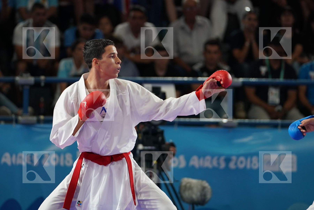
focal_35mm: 261
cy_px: 105
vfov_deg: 5.3
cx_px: 157
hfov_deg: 7.9
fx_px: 2276
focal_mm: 174
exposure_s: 1/1000
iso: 1600
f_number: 2.8
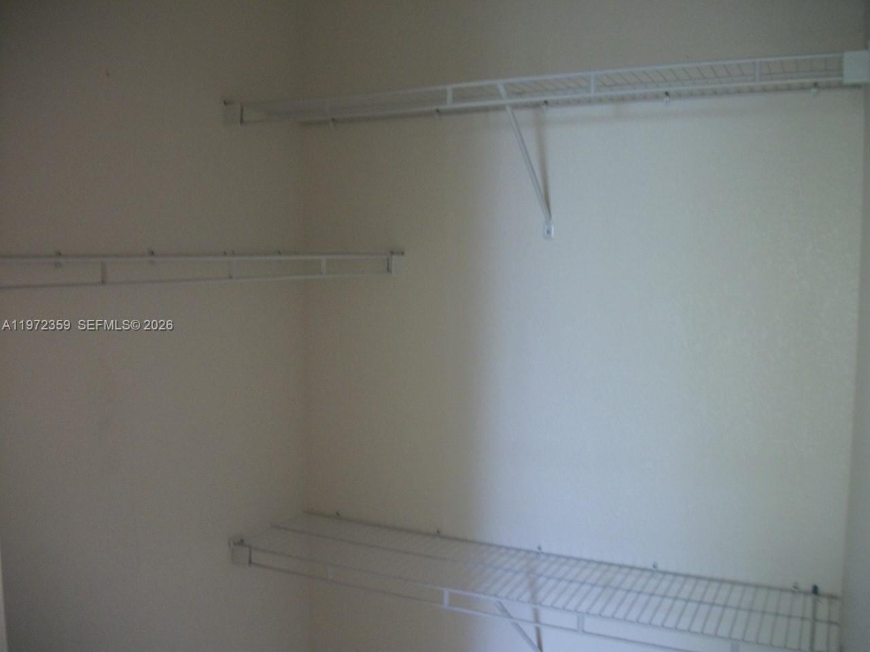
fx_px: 804
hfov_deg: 56.8
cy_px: 326
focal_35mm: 32
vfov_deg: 44.2
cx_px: 435
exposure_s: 1/25
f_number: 2.9
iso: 160
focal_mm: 5.7
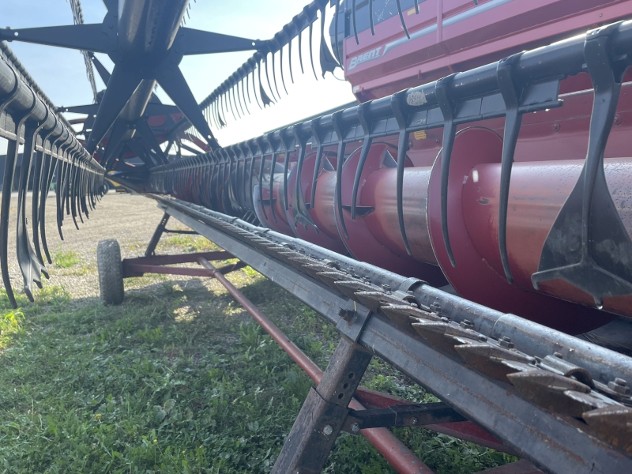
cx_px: 316
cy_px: 237
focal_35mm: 26
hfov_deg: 67.3
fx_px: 475
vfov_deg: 53.1
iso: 32
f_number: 1.6
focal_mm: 4.2
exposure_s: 1/729
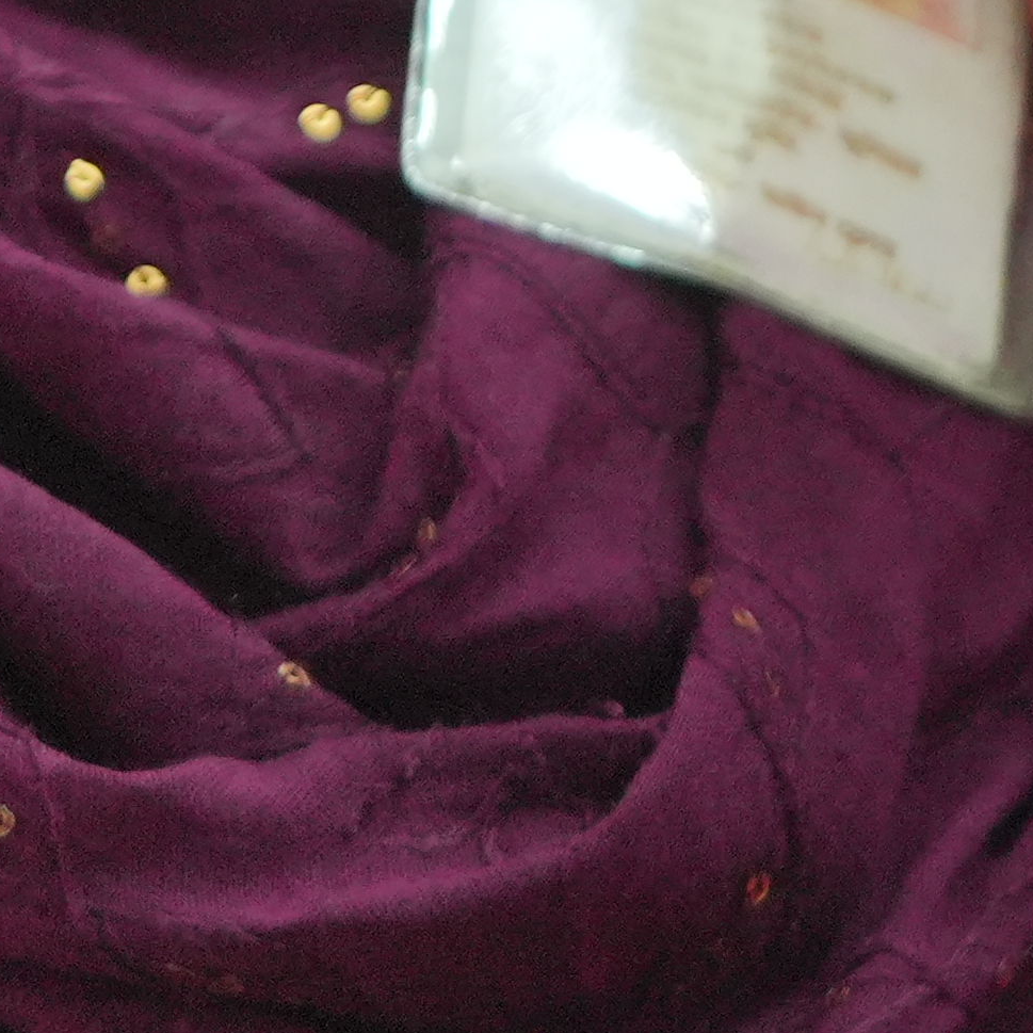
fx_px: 18670
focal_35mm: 553
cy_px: -1212
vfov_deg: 3.1
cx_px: 925
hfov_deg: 3.2
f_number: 2.8
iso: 2000
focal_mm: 90
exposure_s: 1/125
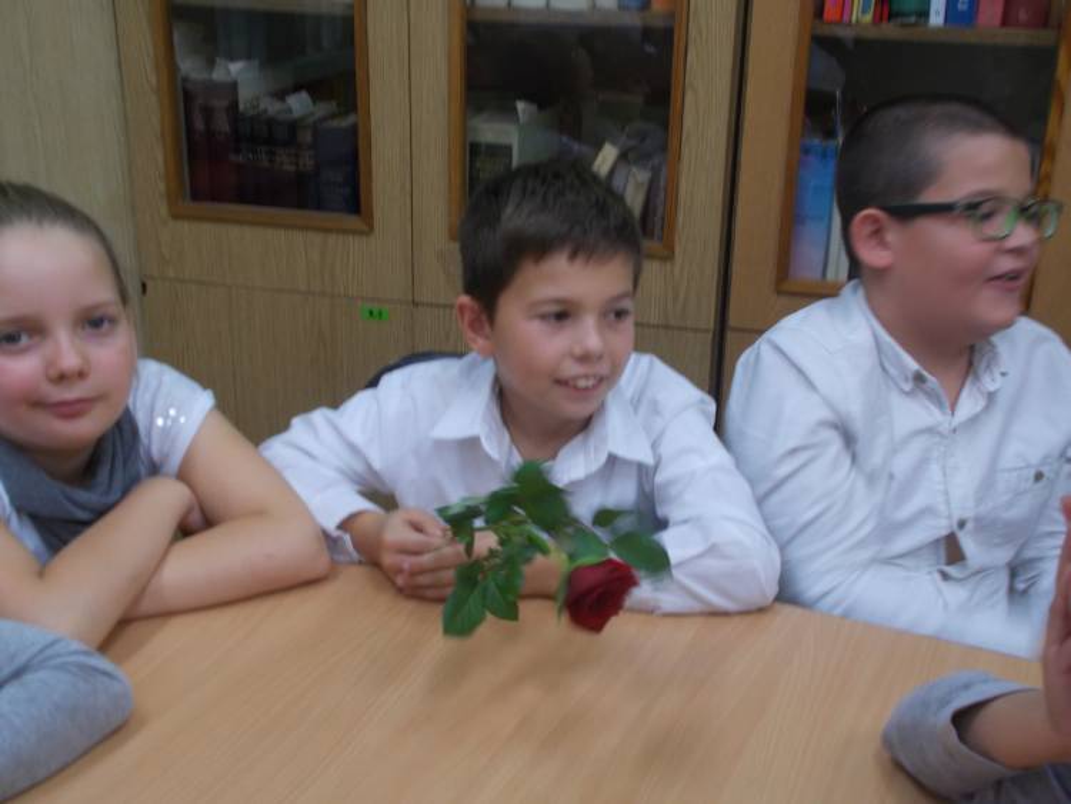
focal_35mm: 44
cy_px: 402
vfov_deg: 32.9
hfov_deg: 42.9
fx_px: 1362
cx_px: 536
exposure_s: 1/20
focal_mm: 7.9
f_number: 4.2
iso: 200
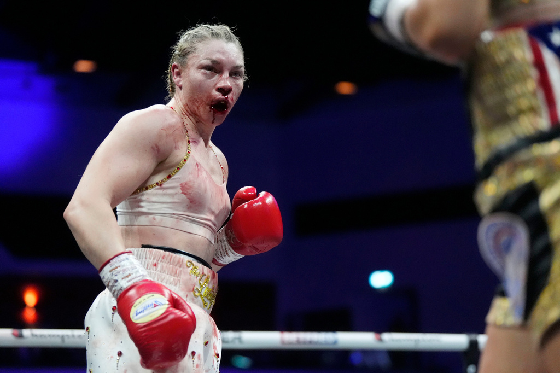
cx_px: 280
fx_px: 1555
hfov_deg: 20.4
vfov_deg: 13.7
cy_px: 186
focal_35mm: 100
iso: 6400
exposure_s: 1/1250
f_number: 2.8
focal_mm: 100
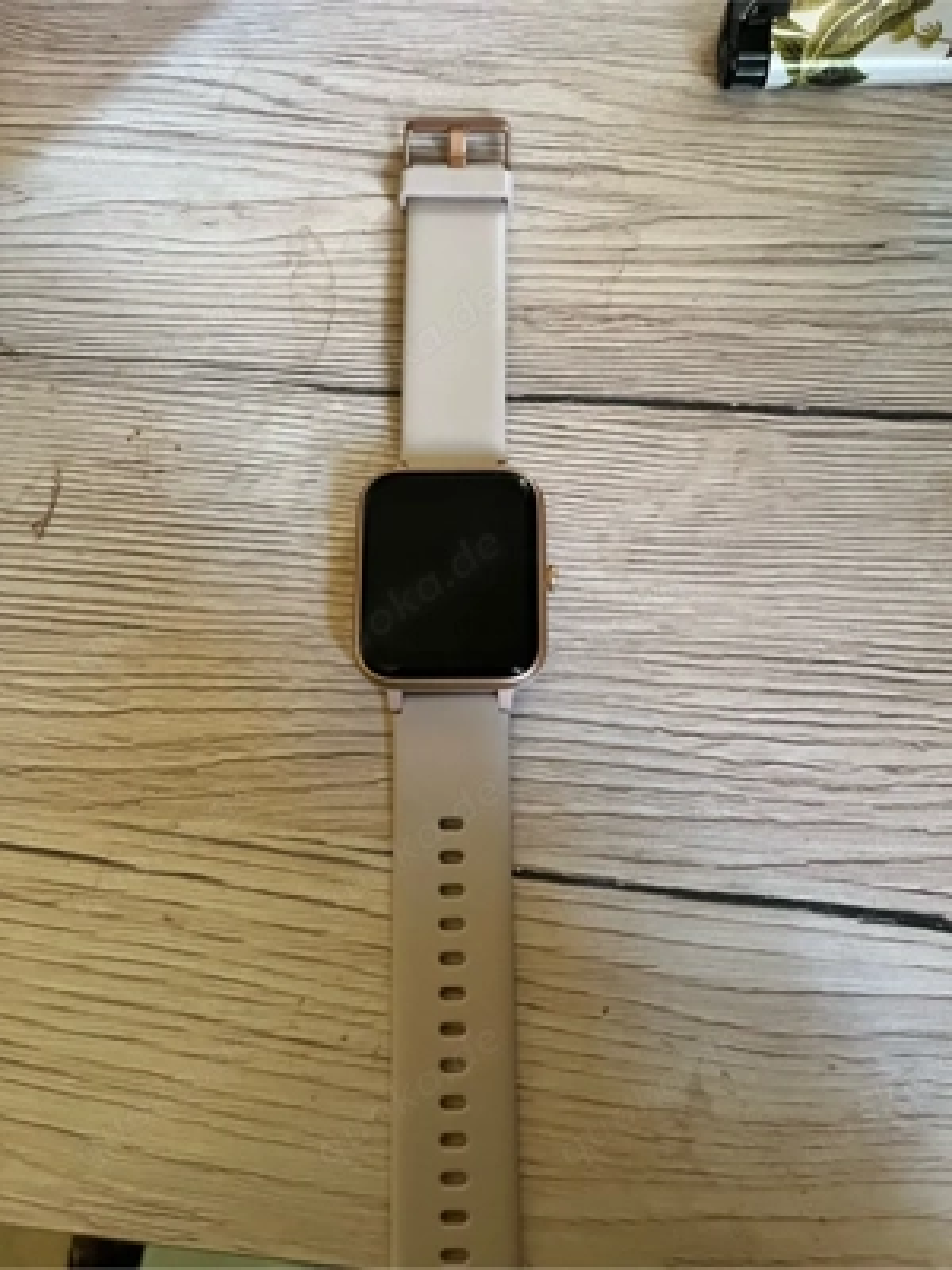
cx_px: 476
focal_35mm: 26
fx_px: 953
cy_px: 635
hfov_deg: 53.1
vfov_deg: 67.3
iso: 500
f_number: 1.6
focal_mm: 5.1
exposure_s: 1/42
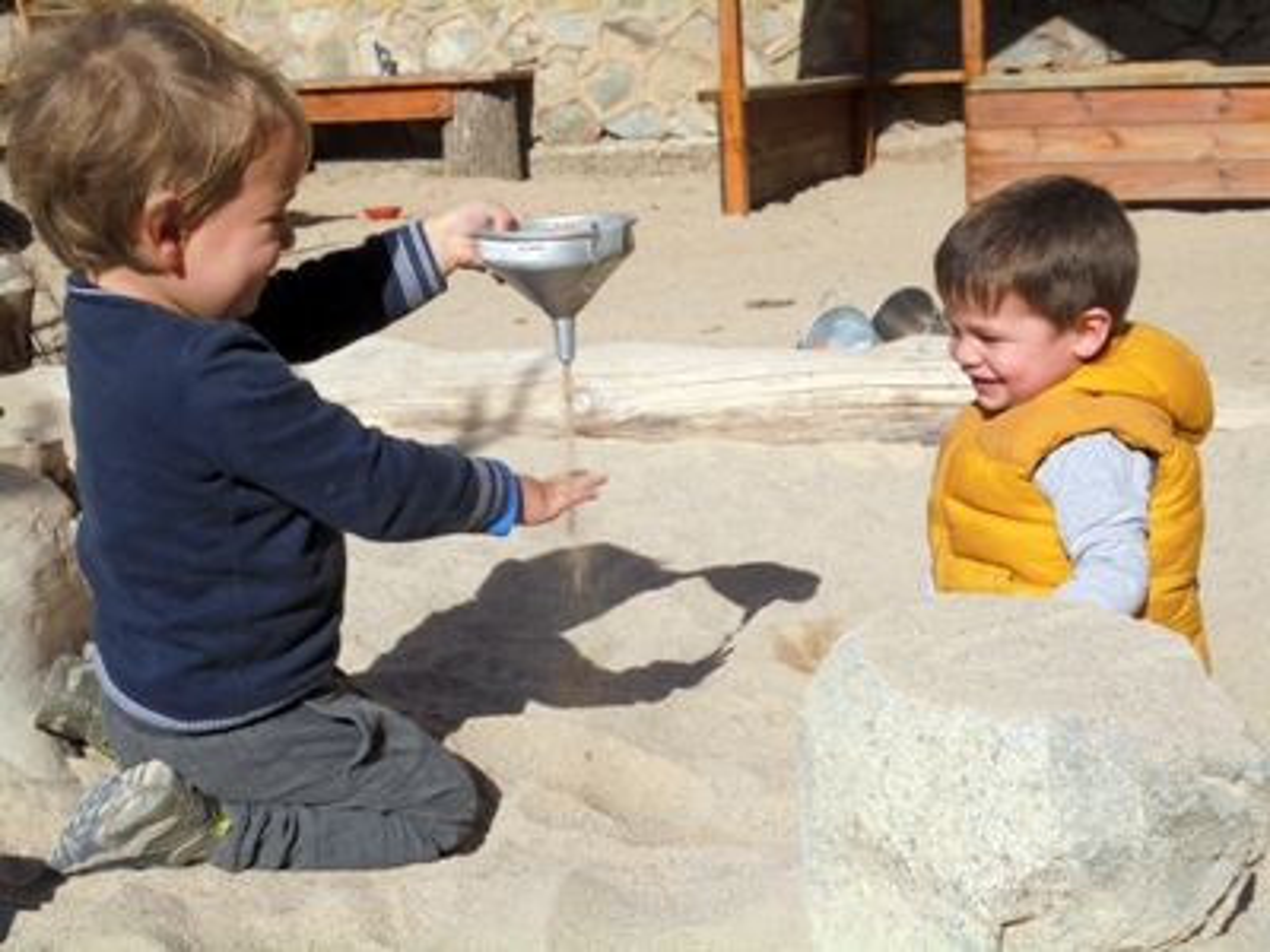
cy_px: 476
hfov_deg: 34.3
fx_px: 2055
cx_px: 635
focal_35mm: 56
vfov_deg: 26.1
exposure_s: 1/125
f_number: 16.4
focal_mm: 10.1
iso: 100
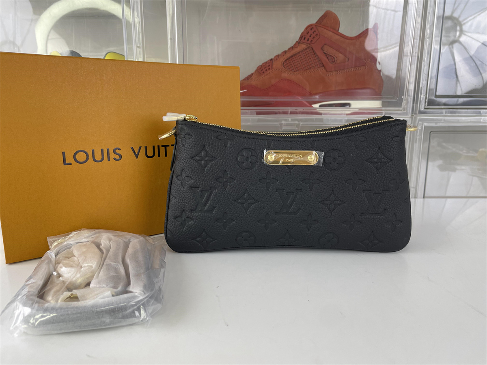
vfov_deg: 53.1
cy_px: 182
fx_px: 366
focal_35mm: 26
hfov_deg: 67.3
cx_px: 244
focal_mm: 4.2
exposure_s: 1/100
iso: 32
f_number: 1.6
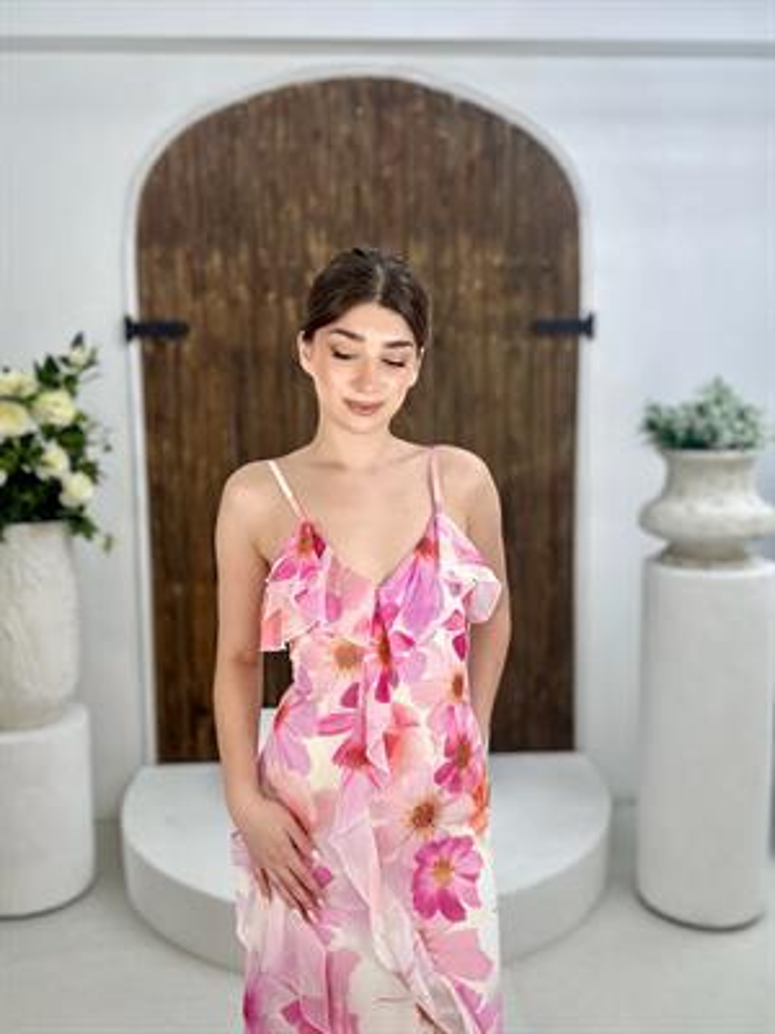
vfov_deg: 60.0
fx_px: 896
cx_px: 388
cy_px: 517
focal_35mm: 30
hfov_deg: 46.8
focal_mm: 2.69
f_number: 1.9
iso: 32
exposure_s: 1/100
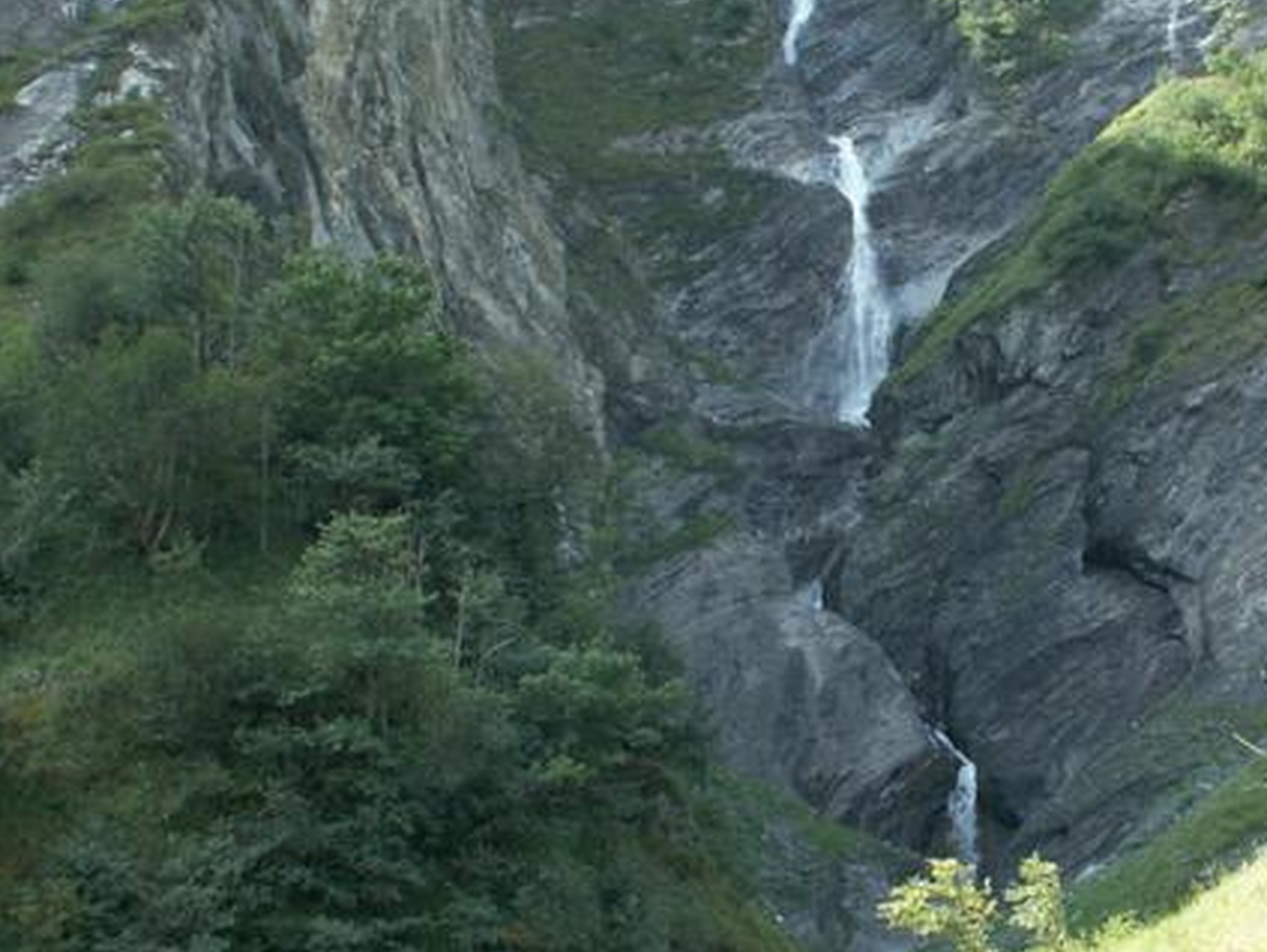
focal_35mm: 65
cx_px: 952
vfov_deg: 22.6
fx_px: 2381
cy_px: 383
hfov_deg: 29.3
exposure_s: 1/50
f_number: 3.5
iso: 50
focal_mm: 7.22
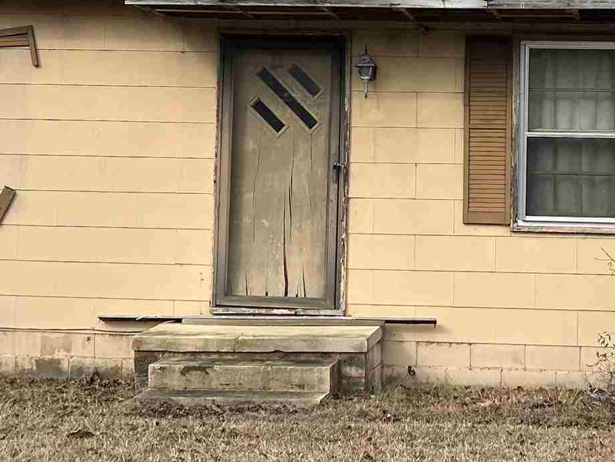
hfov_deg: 22.2
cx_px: 498
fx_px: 1546
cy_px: 133
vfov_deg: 16.9
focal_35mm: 87
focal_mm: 5.7
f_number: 1.5
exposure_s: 1/2632
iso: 50
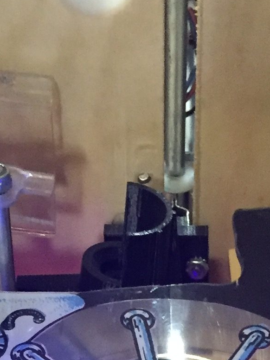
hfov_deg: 12.1
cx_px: 196
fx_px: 1269
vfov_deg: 13.9
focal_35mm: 122
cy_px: 694
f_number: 2.2
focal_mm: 4.15
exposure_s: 1/15
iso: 250
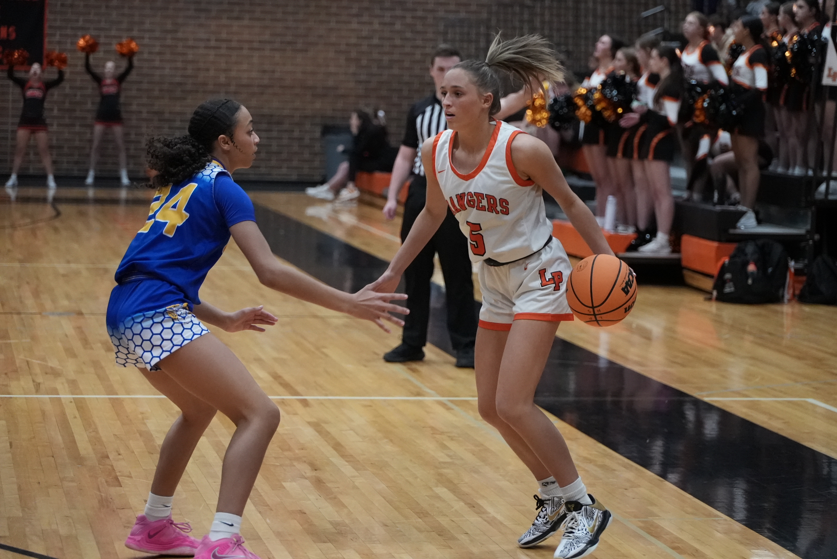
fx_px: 2349
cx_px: 418
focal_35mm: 101
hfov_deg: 20.2
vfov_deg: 13.6
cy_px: 280
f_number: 4
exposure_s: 1/800
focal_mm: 101
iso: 12800
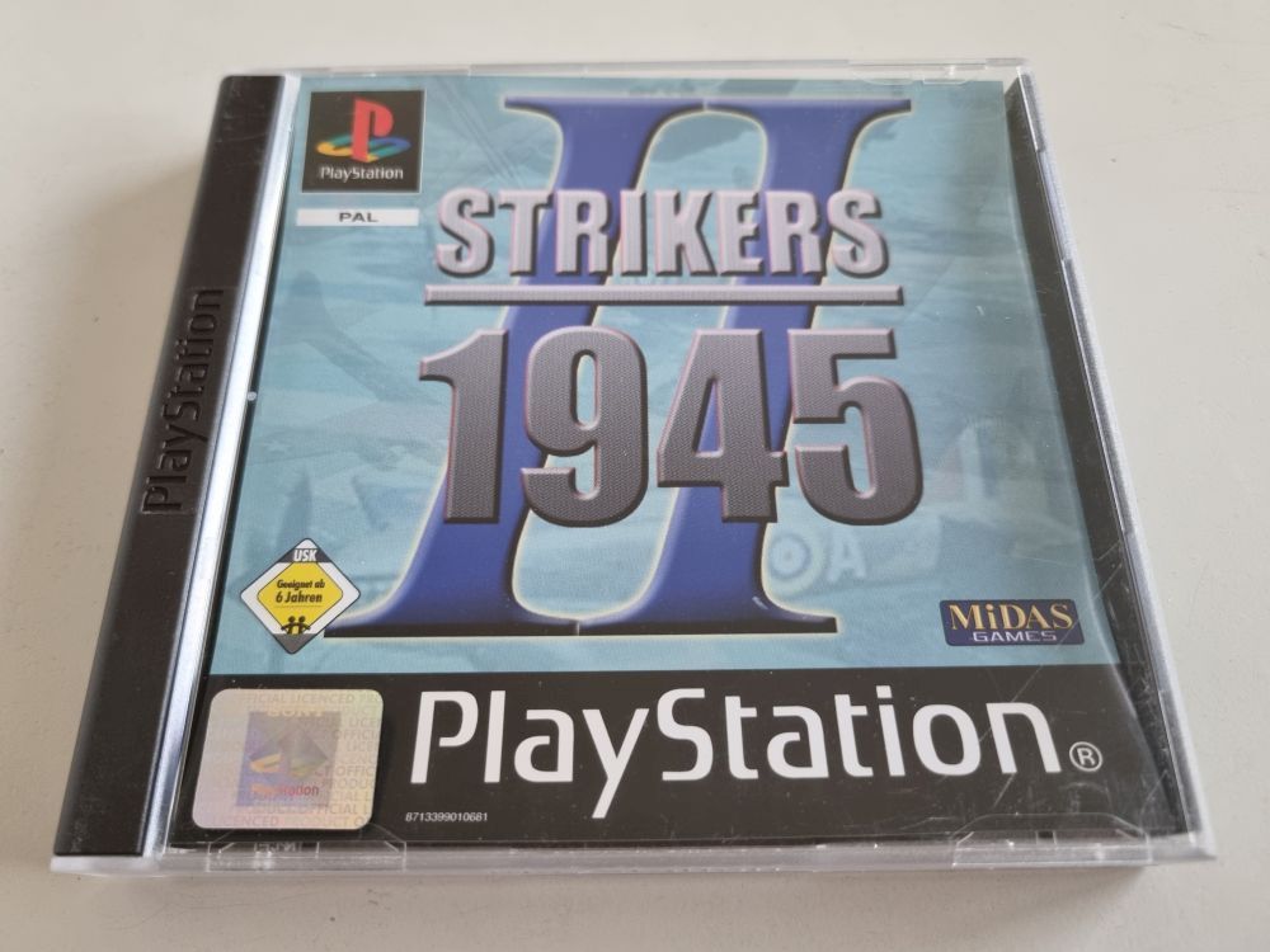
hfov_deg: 67.3
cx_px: 635
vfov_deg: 53.1
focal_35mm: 26
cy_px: 476
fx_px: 954
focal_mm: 5.4
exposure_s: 1/50
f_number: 1.8
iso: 200
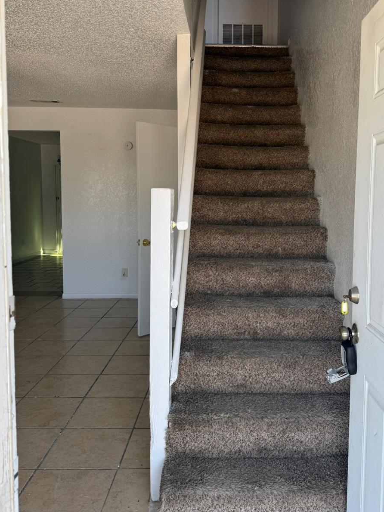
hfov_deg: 45.2
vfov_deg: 58.3
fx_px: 458
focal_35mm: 31
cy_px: 239
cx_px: 232
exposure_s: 1/138
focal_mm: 6.76
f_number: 1.78
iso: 50
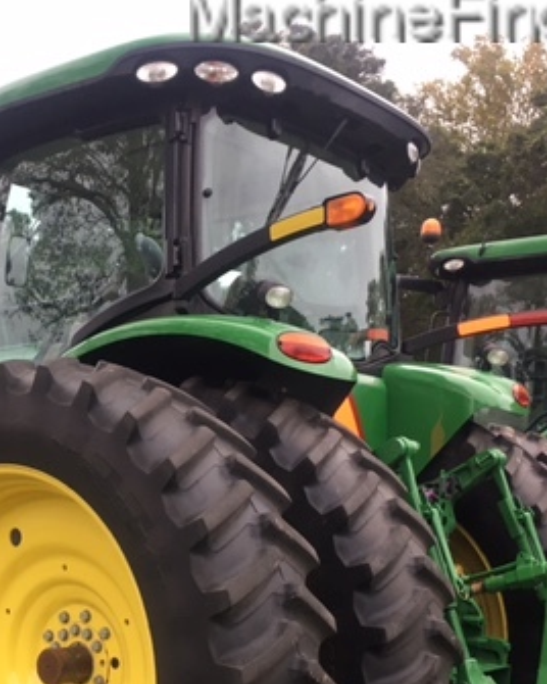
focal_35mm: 54
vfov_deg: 34.3
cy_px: 476
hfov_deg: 27.6
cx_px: 125
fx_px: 1093
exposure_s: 1/40
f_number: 2.2
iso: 25
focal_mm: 4.15
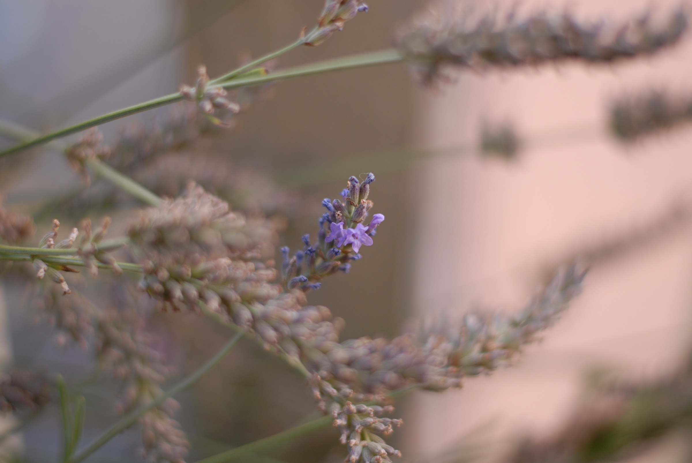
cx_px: 346
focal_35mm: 75
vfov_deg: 18.2
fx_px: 1443
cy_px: 232
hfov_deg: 27.0
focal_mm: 50
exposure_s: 1/250
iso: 160
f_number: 1.8
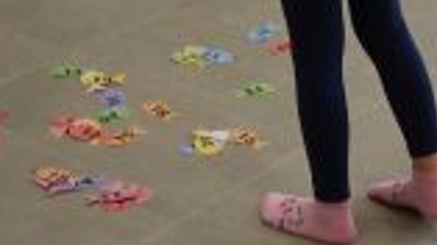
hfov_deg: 15.3
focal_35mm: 137
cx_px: 482
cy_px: -107
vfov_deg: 8.7
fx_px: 1586
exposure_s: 1/50
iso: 125
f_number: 2.8
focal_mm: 11.56
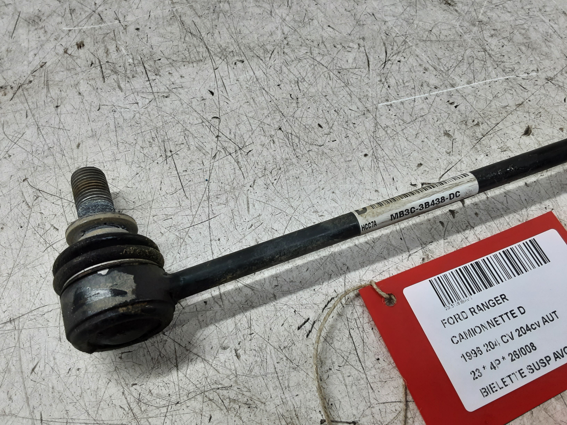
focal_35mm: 27
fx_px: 442
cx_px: 284
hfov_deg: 65.3
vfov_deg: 51.4
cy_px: 212
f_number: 1.9
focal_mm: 2.91
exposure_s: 1/50
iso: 64
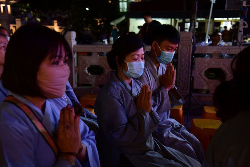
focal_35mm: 38
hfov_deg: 50.7
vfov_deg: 35.1
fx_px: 264
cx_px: 125
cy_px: 84
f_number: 4
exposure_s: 1/15
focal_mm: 38
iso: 1250
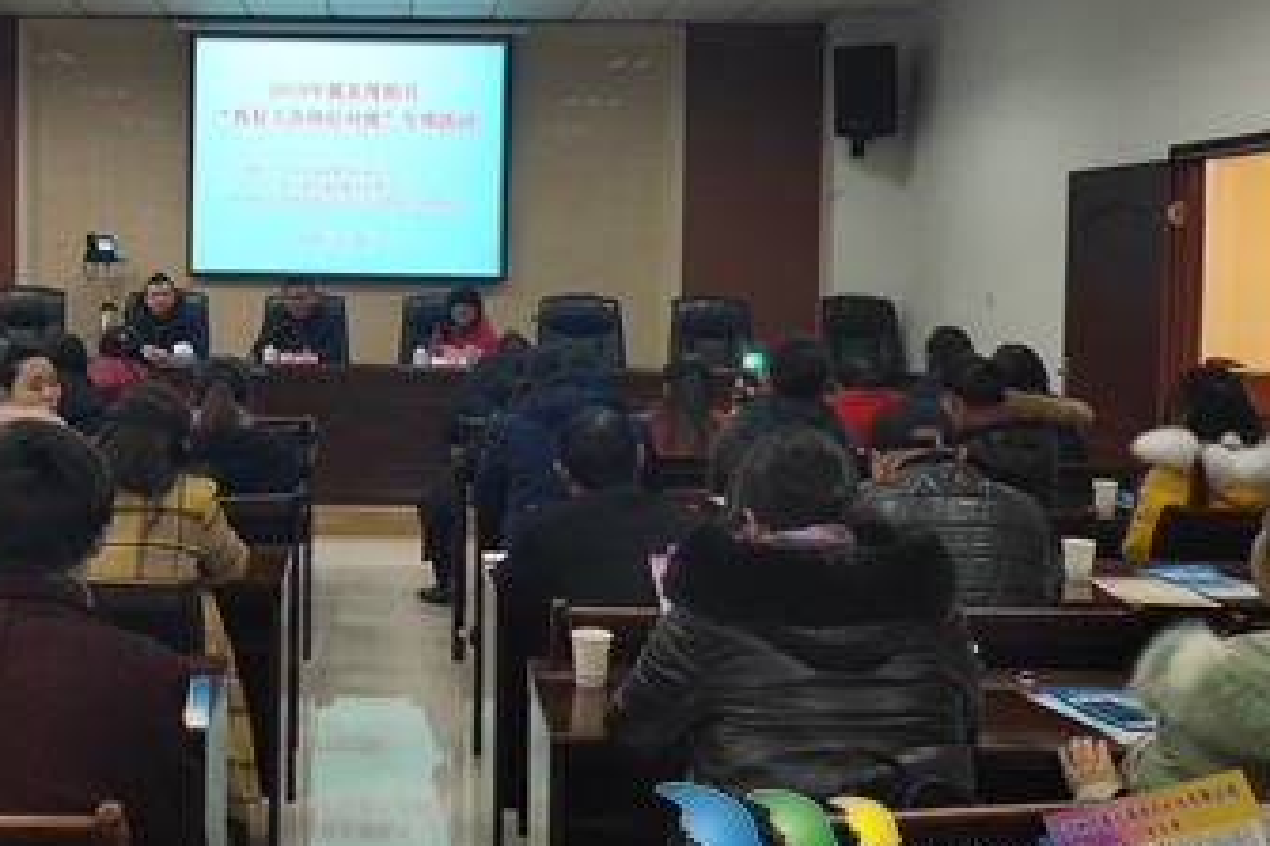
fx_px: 1587
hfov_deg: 42.7
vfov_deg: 29.7
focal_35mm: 45
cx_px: 368
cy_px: 305
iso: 231
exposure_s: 1/50
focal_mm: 4.27
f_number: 1.8
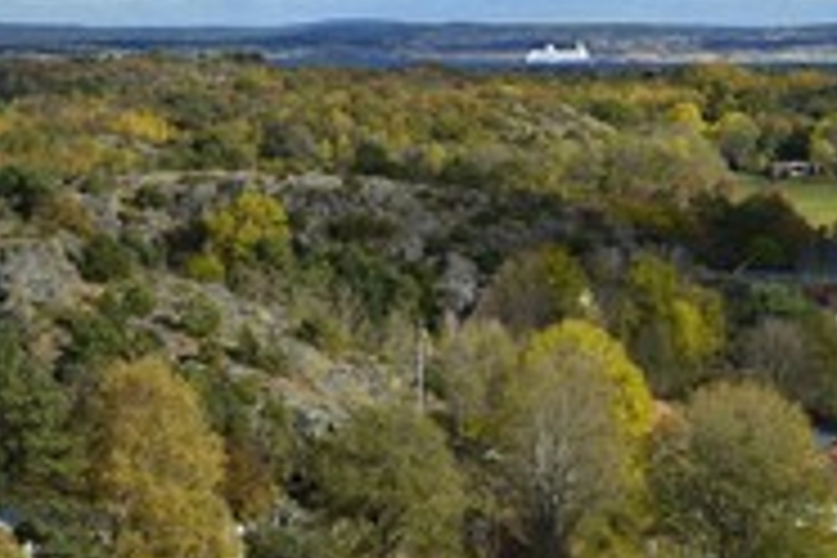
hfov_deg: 11.4
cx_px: 522
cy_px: 302
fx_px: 4208
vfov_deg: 7.6
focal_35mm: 181
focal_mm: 80
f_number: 11
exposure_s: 1/400
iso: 200
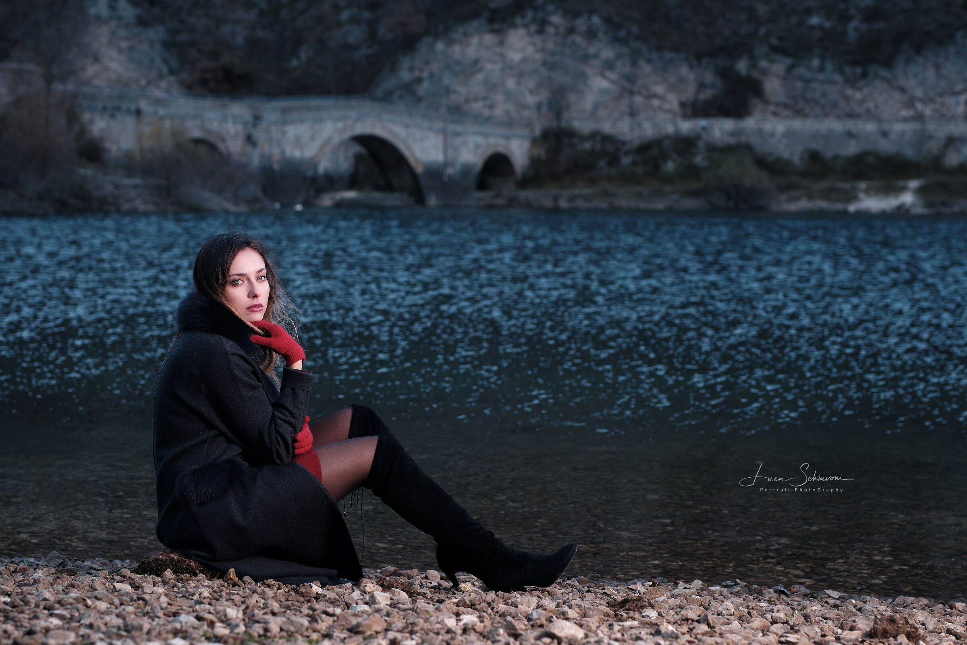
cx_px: 484
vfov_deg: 18.2
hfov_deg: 27.0
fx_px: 2014
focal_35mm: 75
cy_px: 322
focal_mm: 50
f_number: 2.8
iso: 160
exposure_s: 1/200
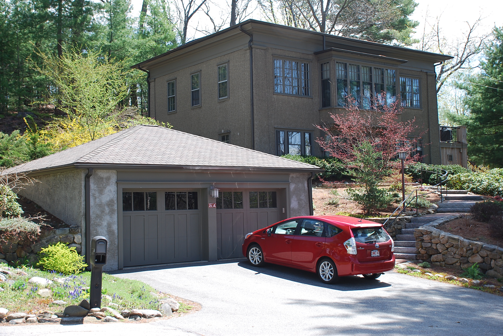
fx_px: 671
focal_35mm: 48
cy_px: 168
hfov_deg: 41.1
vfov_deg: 28.2
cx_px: 252
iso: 100
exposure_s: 1/125
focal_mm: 32
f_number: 5.6
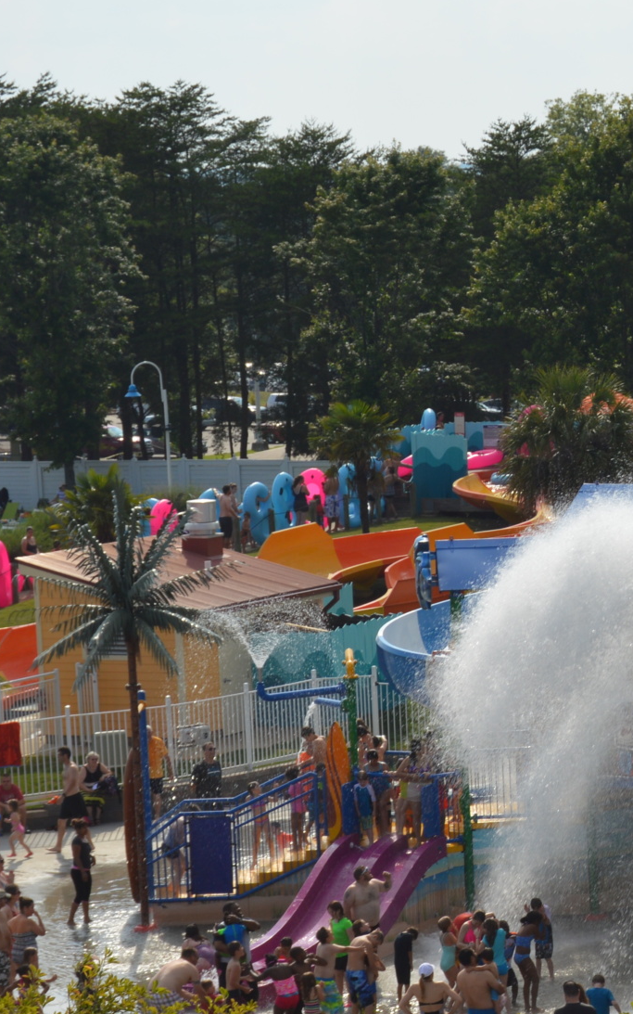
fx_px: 3754
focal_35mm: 136
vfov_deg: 15.4
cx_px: 789
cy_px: 571
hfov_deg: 9.5
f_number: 9
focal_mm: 38
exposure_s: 1/320
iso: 100
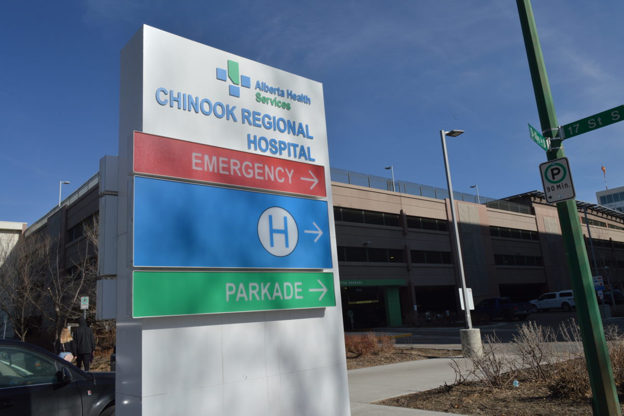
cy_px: 208
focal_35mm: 27
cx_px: 312
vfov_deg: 47.9
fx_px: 468
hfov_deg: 67.4
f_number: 10
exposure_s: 1/500
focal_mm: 18
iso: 100
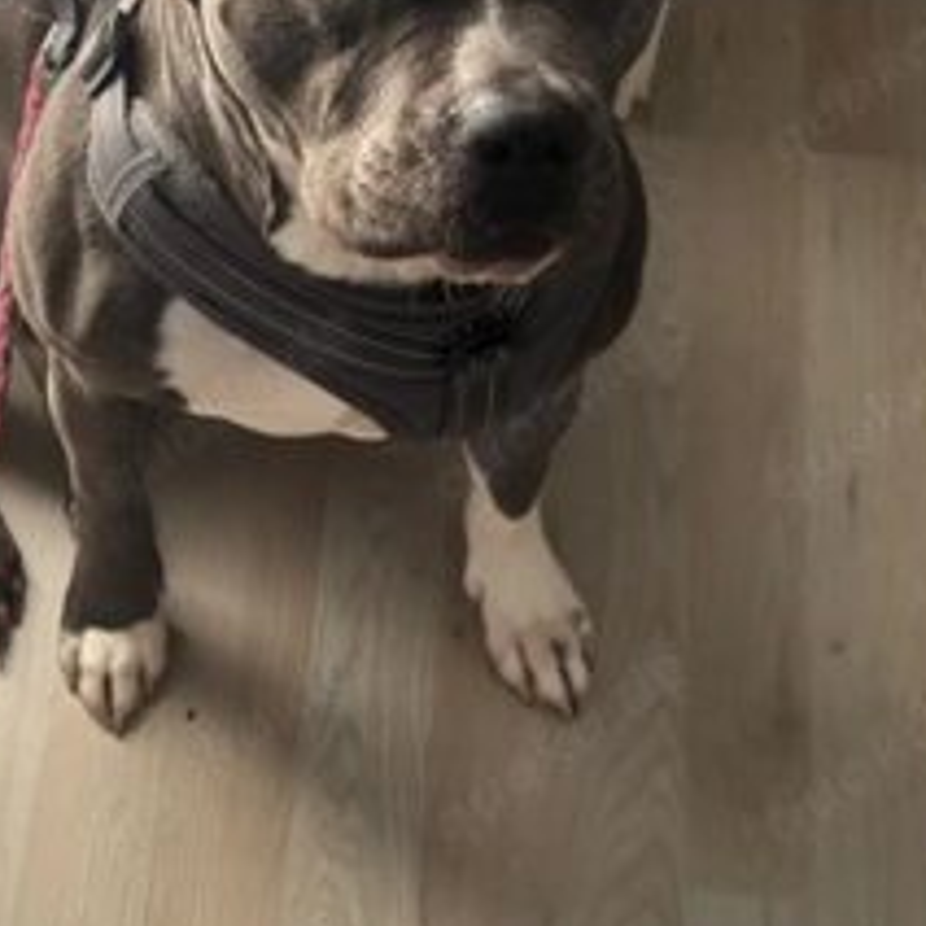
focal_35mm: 80
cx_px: 319
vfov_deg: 21.2
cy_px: 114
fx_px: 2421
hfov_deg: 21.6
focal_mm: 6.76
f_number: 1.78
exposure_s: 1/200
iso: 64
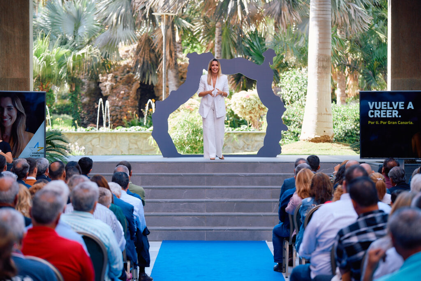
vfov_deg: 11.9
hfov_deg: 17.8
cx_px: 210
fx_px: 1345
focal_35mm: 115
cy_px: 140
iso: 320
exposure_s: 1/400
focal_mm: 115
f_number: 3.2
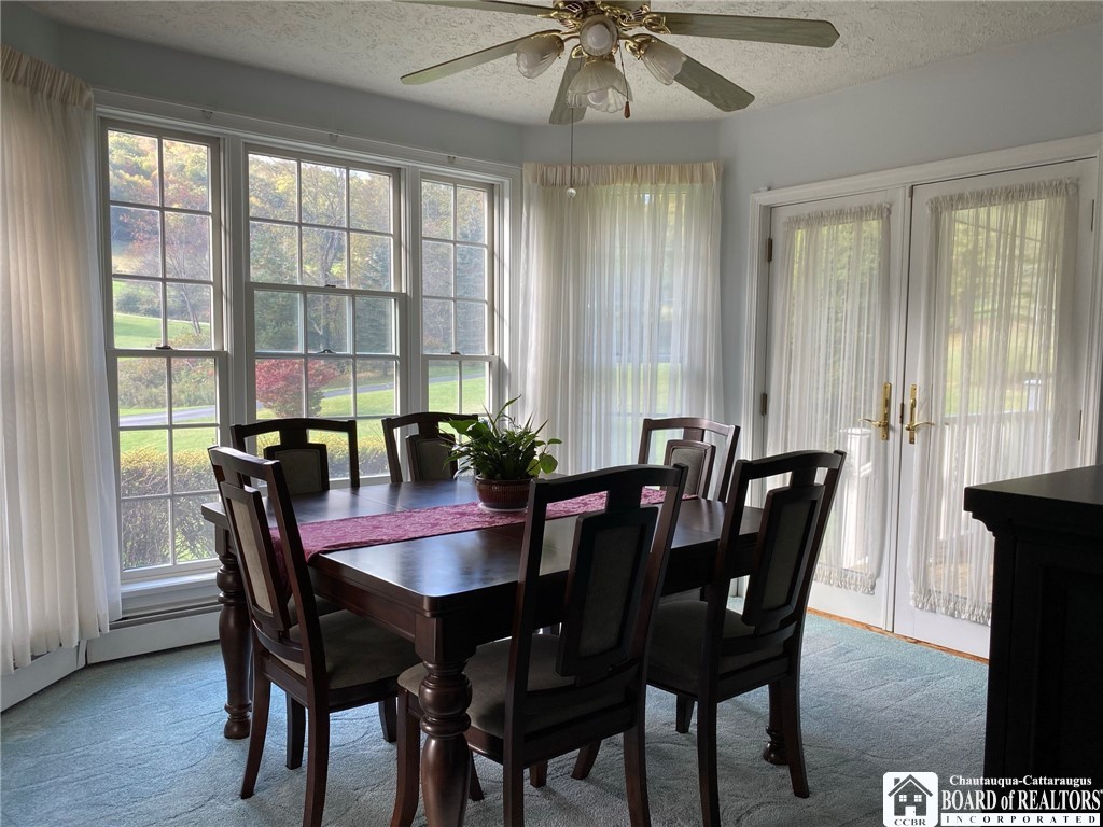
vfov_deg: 53.1
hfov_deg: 67.3
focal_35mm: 26
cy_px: 414
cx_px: 552
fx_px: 828
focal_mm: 4.25
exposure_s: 1/120
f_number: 1.8
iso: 80
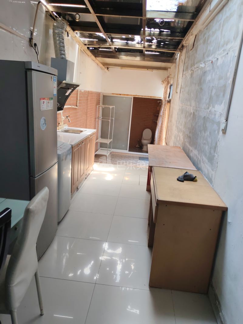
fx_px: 253
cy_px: 162
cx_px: 122
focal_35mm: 27
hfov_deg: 51.3
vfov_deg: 65.3
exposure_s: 1/100
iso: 100
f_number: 1.95
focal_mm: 5.52
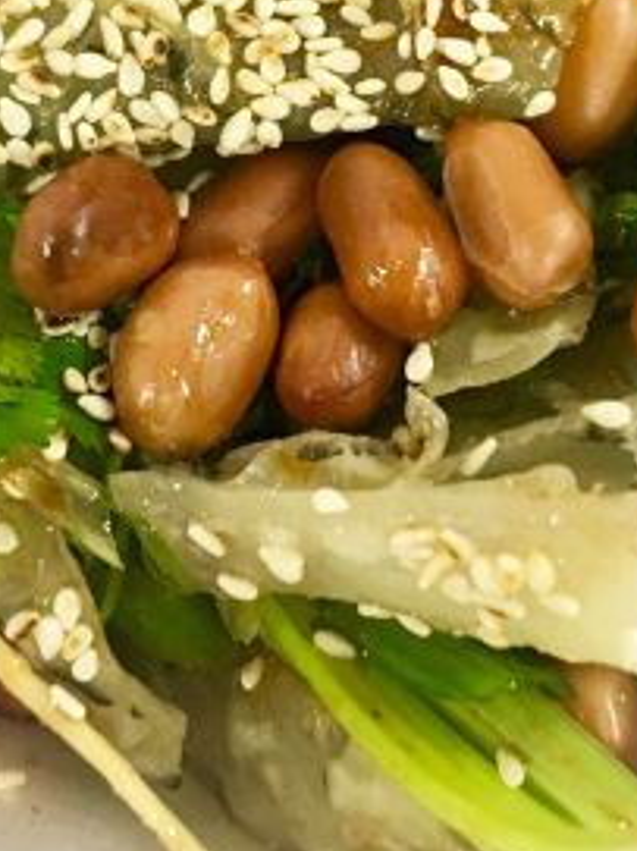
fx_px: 1842
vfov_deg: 25.0
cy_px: 50
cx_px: 353
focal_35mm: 75
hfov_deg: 19.6
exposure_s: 1/17
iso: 200
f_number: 2.2
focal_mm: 4.15
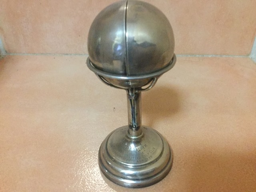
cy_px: 96
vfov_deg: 45.4
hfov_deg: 58.4
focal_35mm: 31
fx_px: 229
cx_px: 128
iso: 400
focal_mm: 3.3
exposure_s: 1/17
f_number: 2.4
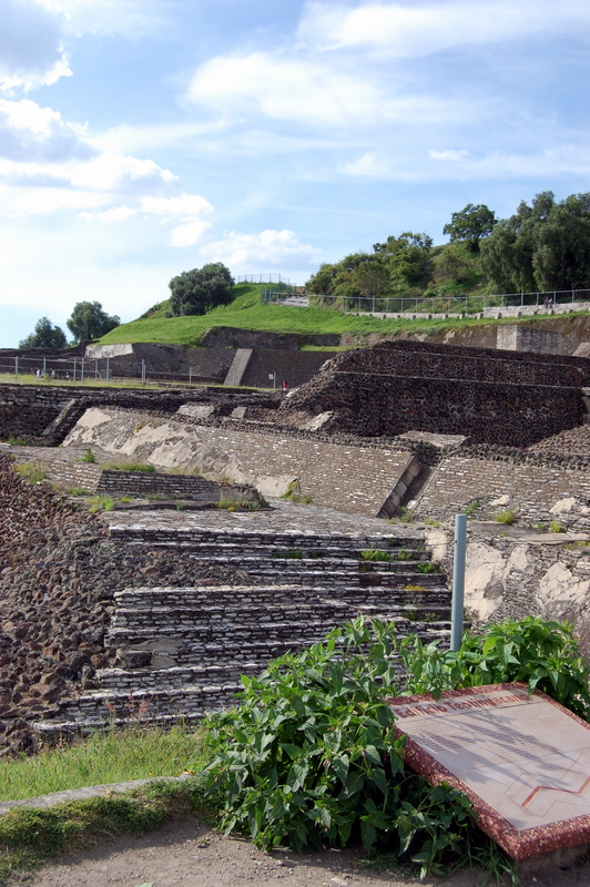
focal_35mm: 46
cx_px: 295
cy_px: 444
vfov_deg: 42.4
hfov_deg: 28.9
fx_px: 1145
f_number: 9
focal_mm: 31
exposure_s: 1/320
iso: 200
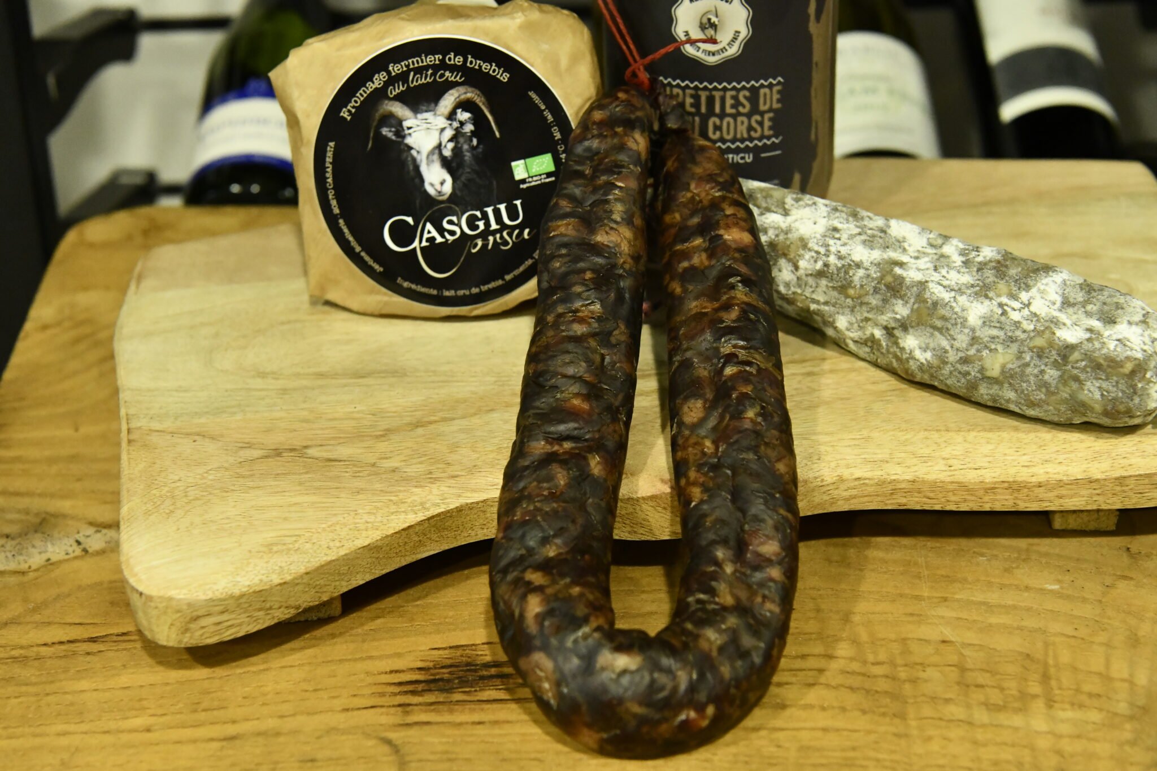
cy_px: 386
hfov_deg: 38.2
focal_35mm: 52
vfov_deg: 26.0
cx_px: 578
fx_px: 1671
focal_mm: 52
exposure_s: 1/200
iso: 10000
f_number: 6.3
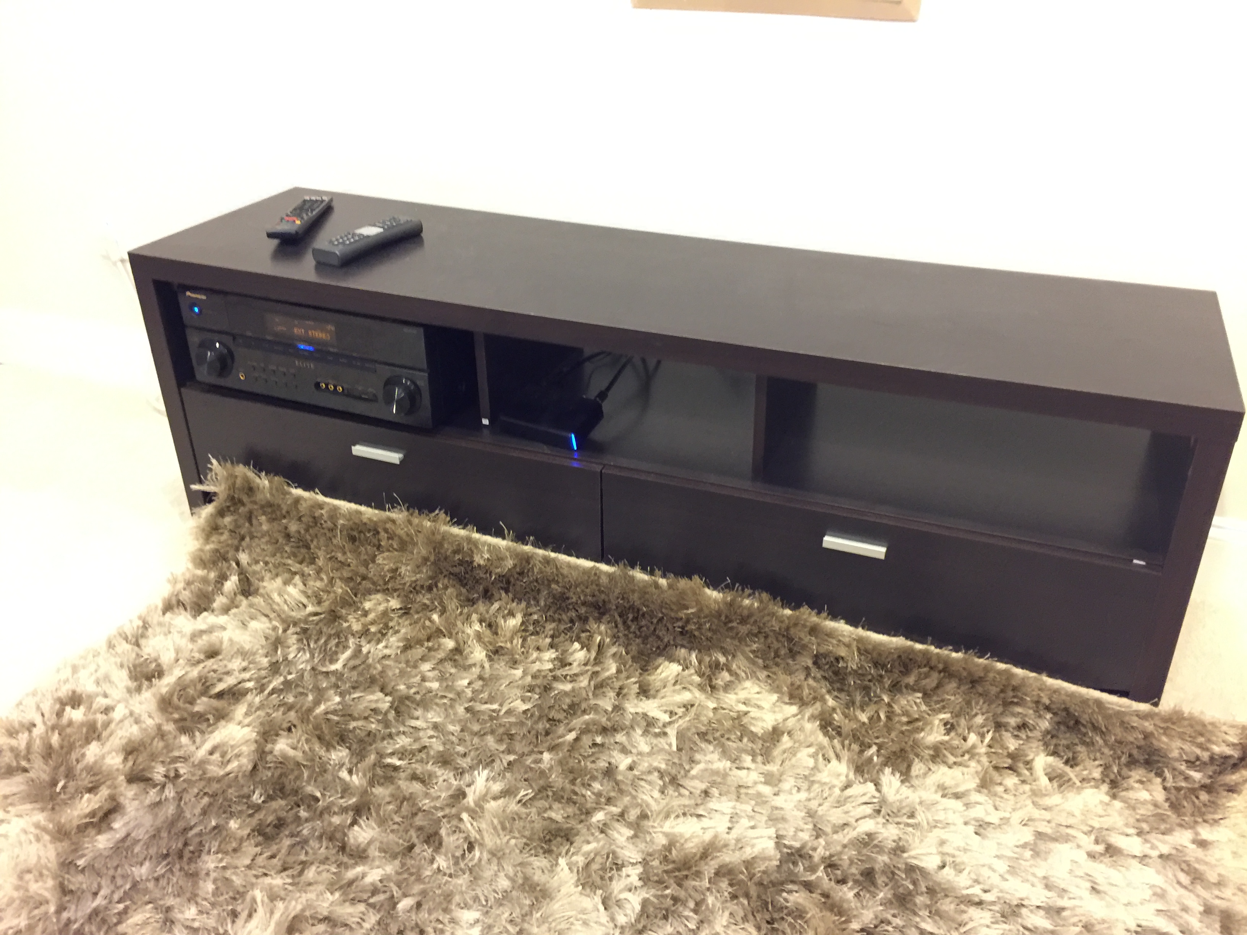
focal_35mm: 29
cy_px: 468
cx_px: 624
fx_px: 1045
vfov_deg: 48.2
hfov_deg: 61.7
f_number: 2.2
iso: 125
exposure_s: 1/4
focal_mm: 4.15
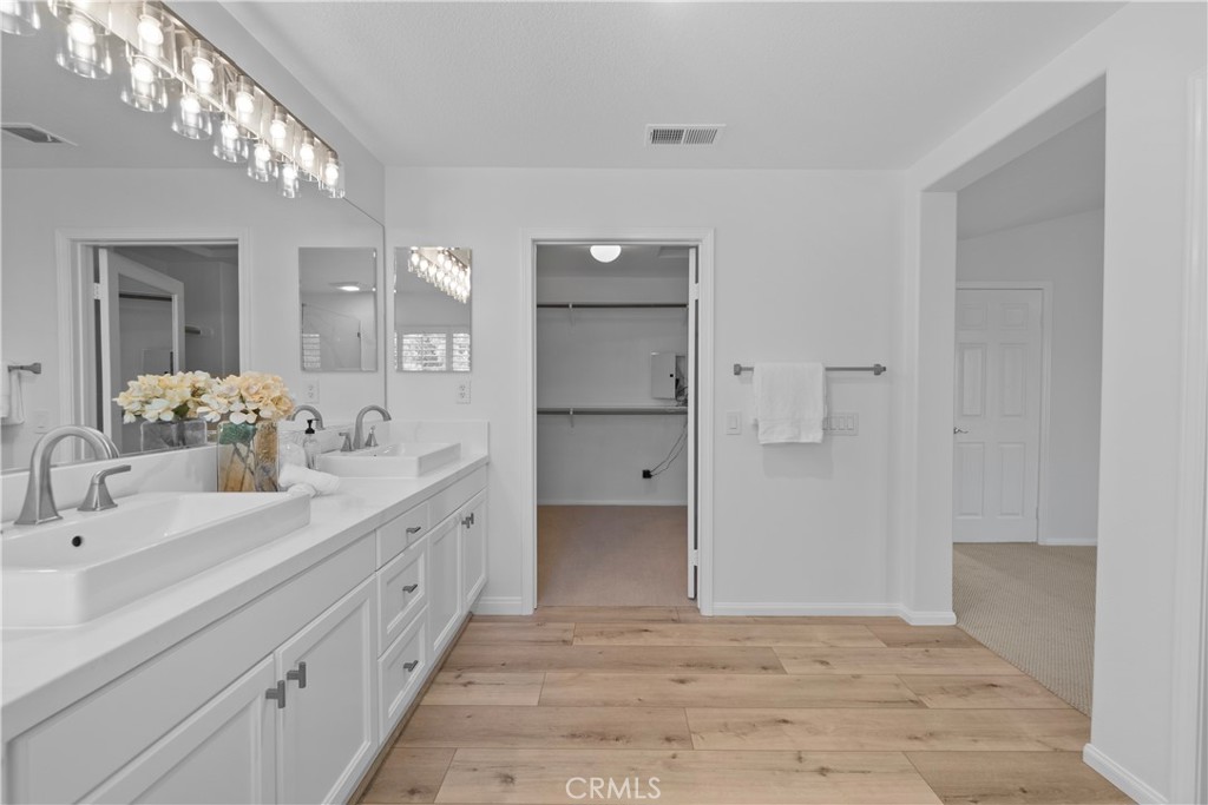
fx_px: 470
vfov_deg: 81.2
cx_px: 604
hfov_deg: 104.2
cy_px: 402
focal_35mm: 14
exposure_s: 1/15
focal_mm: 14
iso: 500
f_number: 9
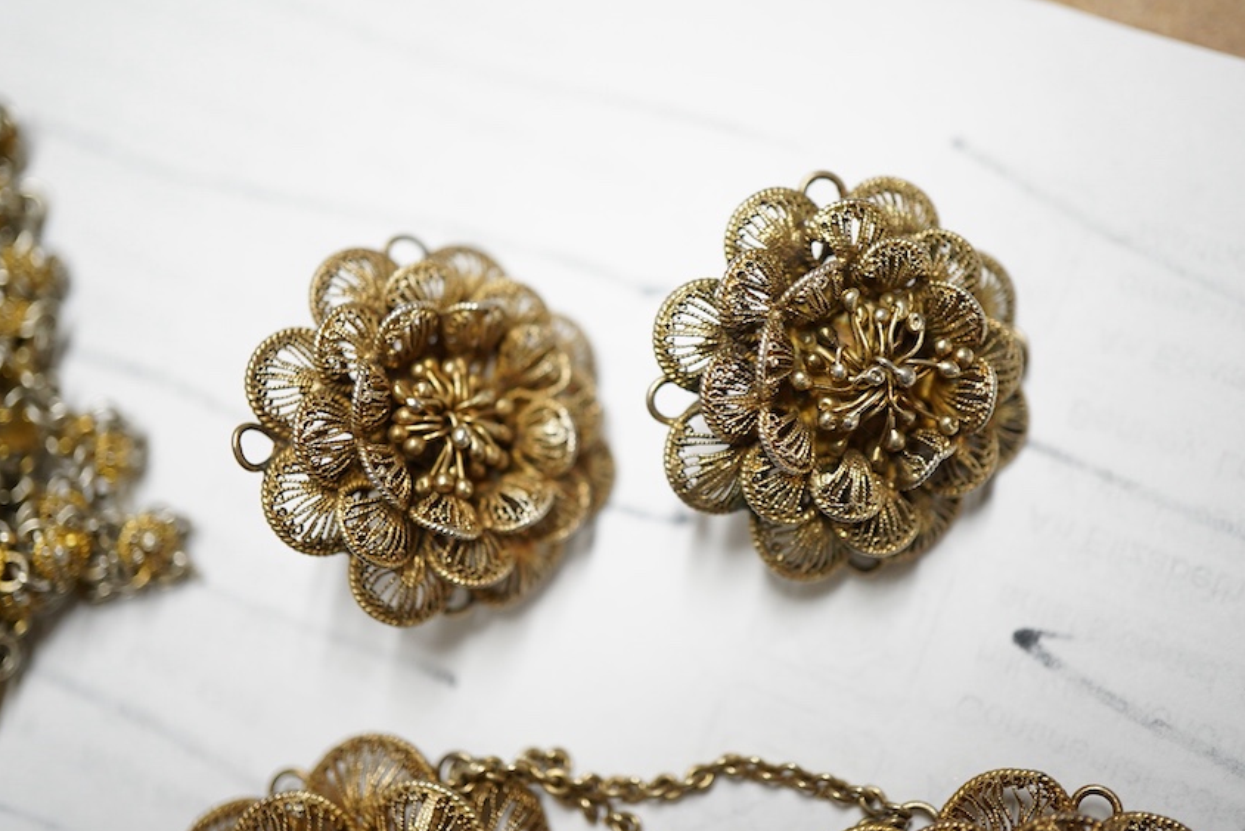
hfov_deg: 41.1
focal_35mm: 48
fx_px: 1660
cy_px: 419
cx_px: 625
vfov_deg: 28.1
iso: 1000
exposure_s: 1/125
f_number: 5
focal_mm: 30
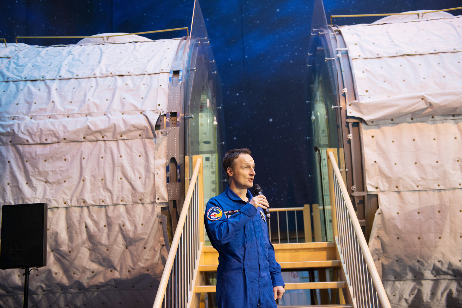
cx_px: 231
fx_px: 539
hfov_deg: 46.4
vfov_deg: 31.9
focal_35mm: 42
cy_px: 154
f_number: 3.2
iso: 1000
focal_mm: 42
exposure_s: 1/40
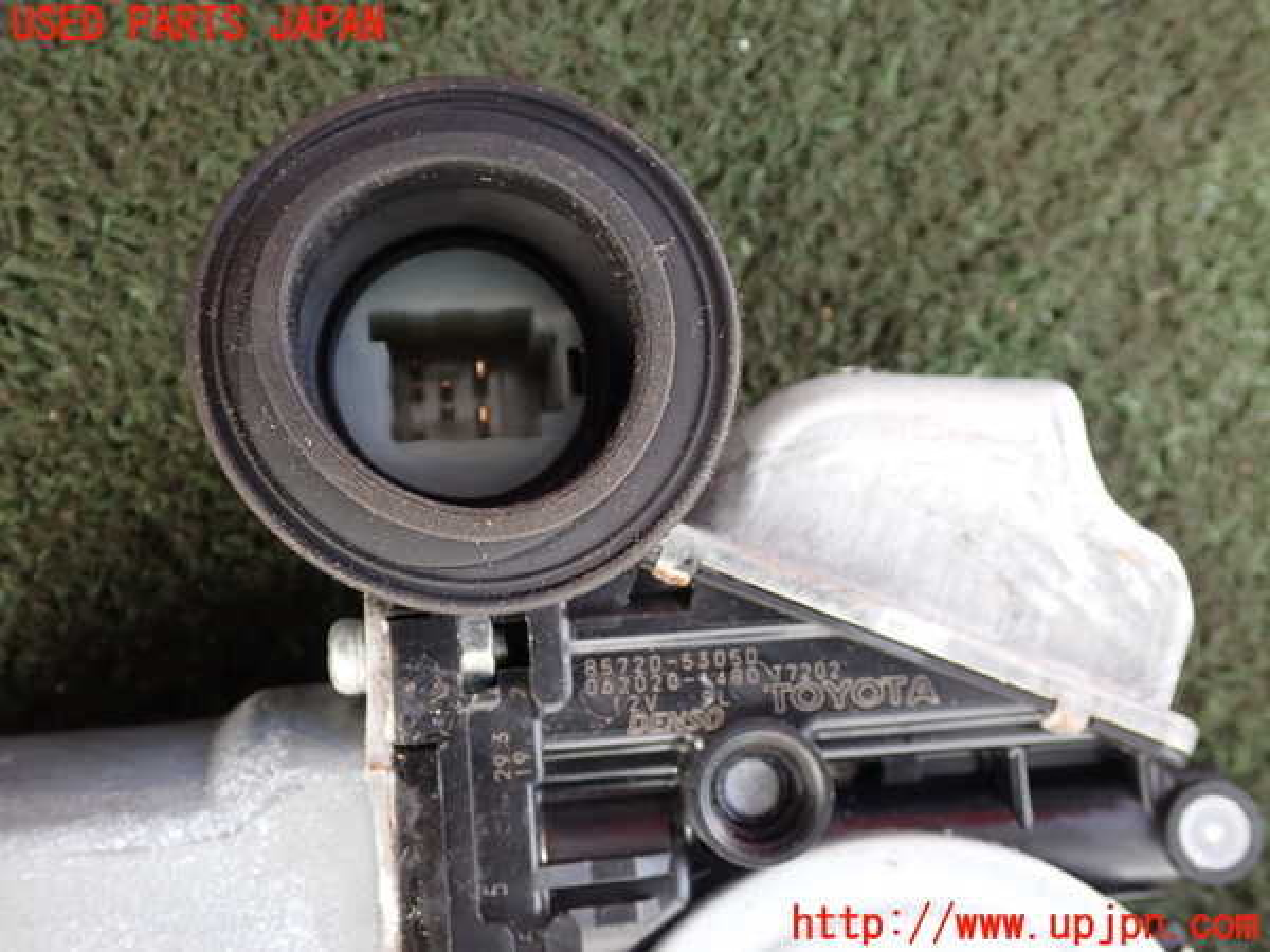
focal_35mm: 41
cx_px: 635
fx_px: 1504
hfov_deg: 45.8
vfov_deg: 35.1
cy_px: 476
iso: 200
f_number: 2.8
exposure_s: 1/60
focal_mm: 7.31
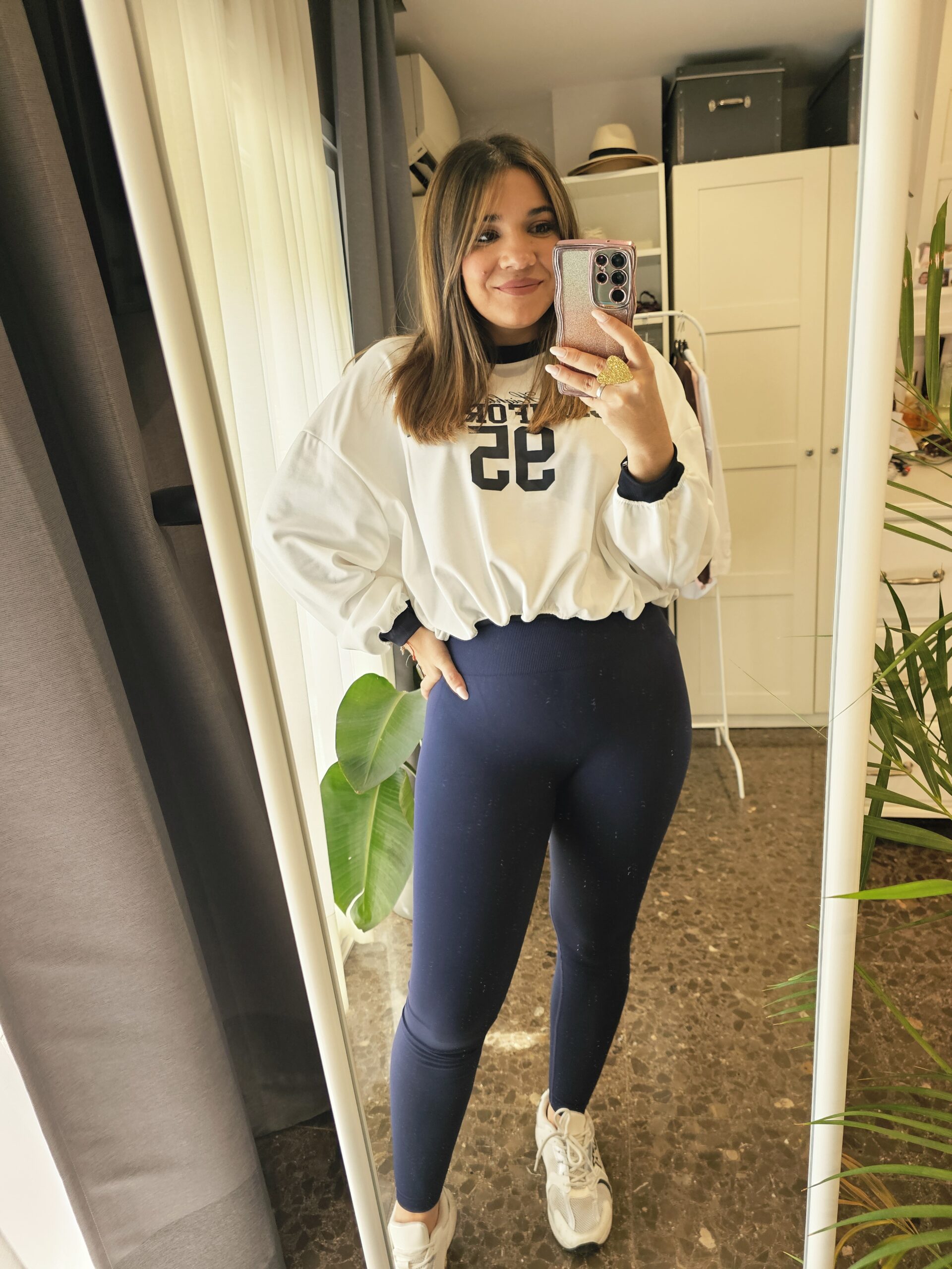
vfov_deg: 73.9
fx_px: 843
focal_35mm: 23
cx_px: 476
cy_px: 634
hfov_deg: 58.9
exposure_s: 1/200
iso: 250
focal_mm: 6.3
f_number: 1.7
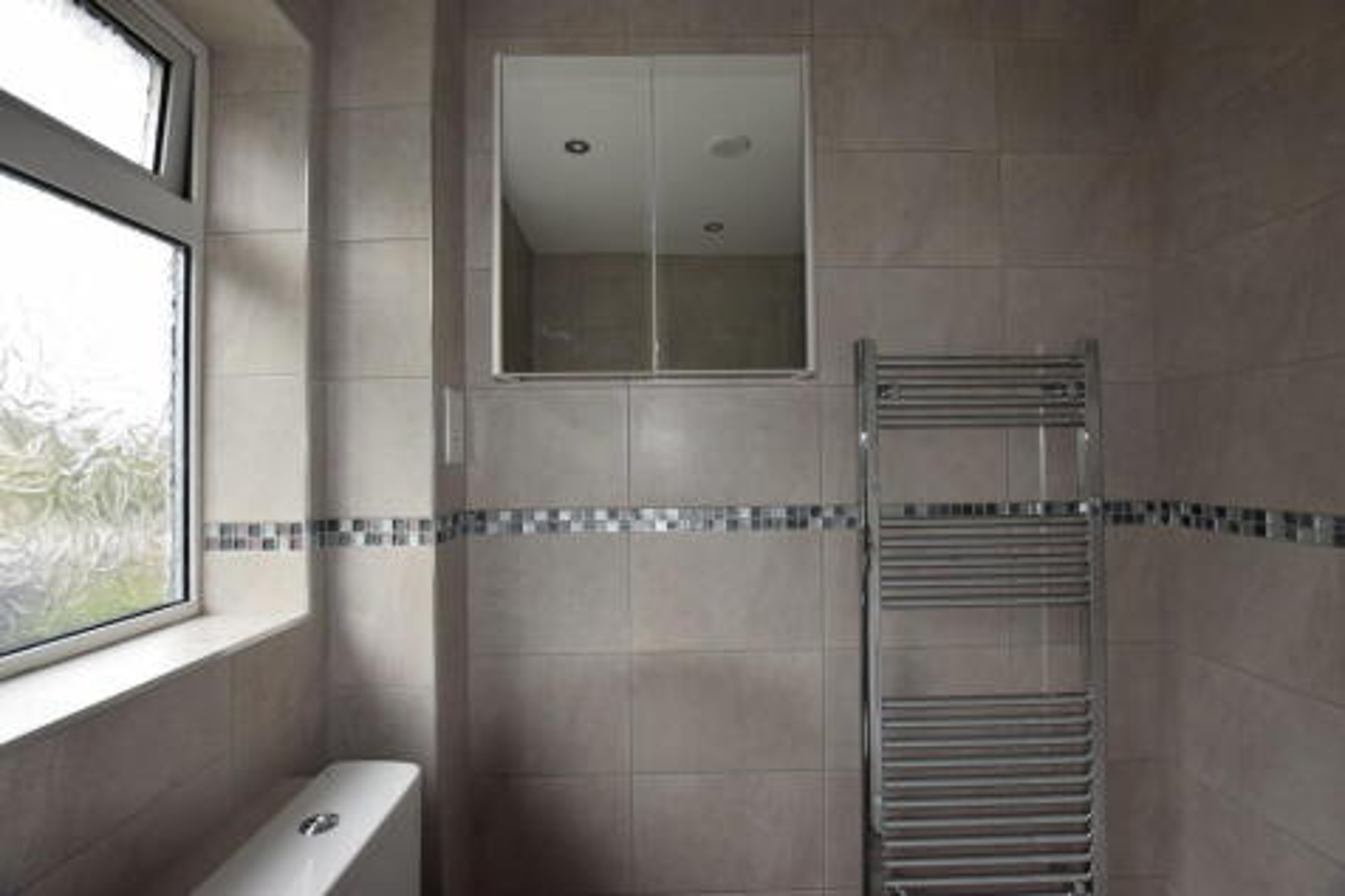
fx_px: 560
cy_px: 448
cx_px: 672
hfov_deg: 100.4
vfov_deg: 77.3
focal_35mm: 15
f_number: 5.6
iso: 400
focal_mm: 10
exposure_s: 1/125
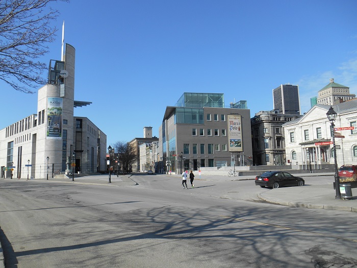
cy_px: 134
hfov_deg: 67.3
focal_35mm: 26
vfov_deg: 53.1
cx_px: 178
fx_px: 268
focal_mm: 4.7
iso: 80
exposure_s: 1/800
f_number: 3.4
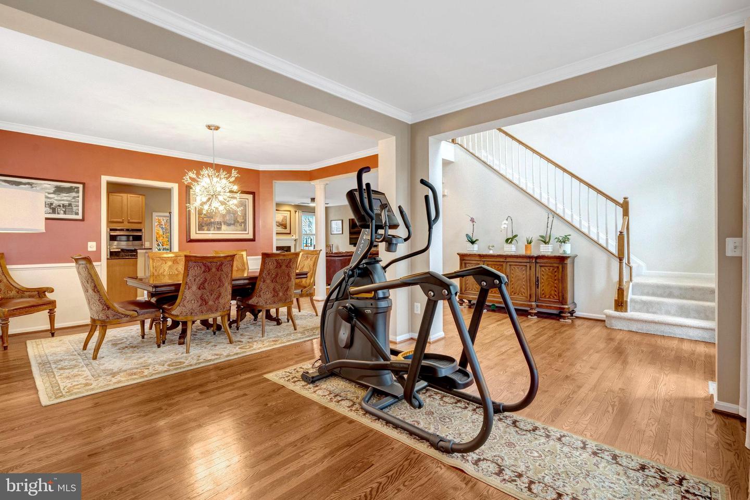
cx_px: 375
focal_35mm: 16
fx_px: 333
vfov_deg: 73.7
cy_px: 250
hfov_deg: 96.7
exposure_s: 1/15
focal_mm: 16
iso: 1250
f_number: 8
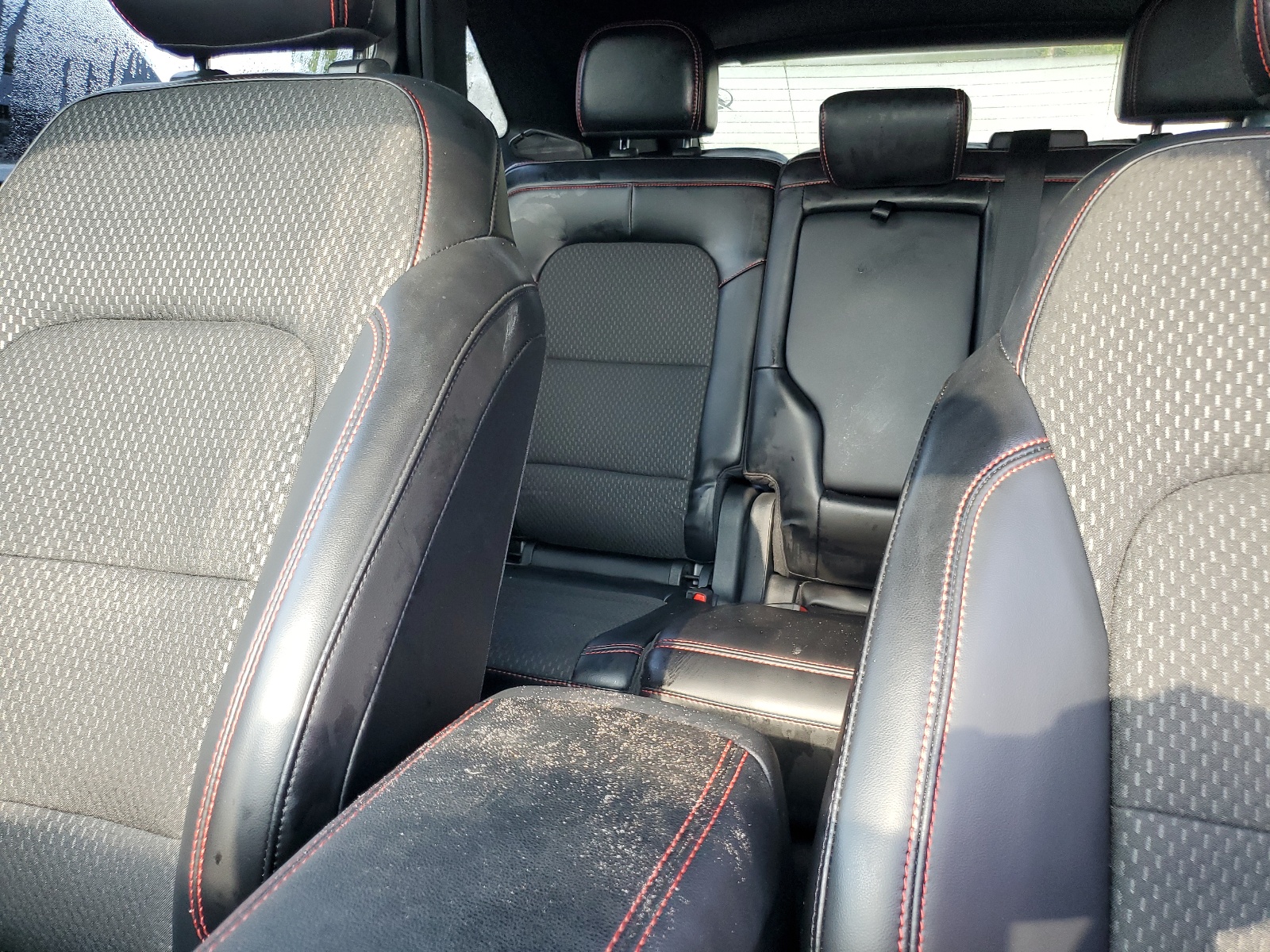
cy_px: 476
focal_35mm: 26
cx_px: 635
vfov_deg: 53.1
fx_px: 954
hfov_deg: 67.3
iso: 93
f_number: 1.5
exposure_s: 1/120
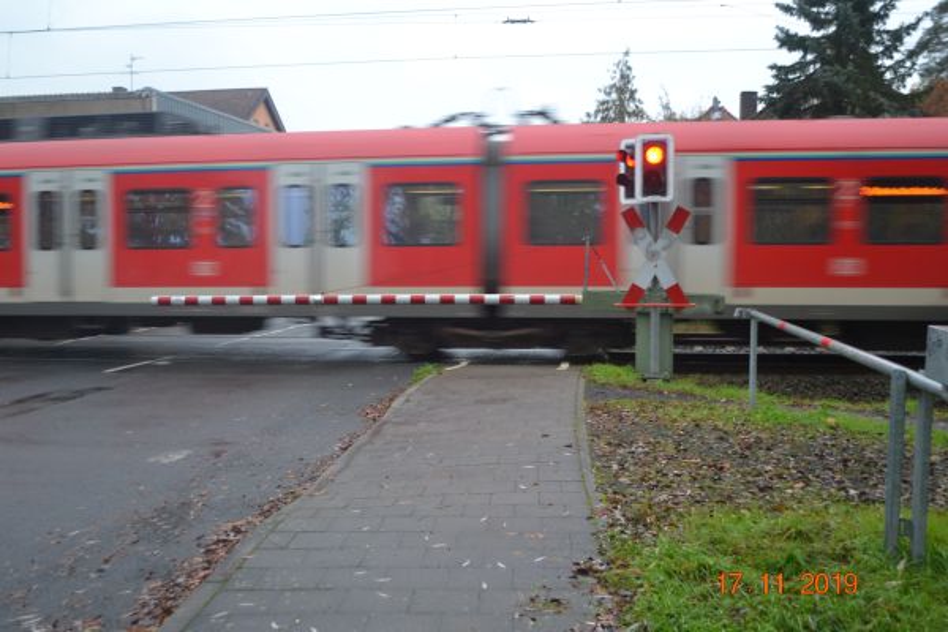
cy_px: 316
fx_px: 948
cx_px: 474
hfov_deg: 53.1
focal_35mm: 36
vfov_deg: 36.9
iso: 400
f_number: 4
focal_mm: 24
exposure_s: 1/60
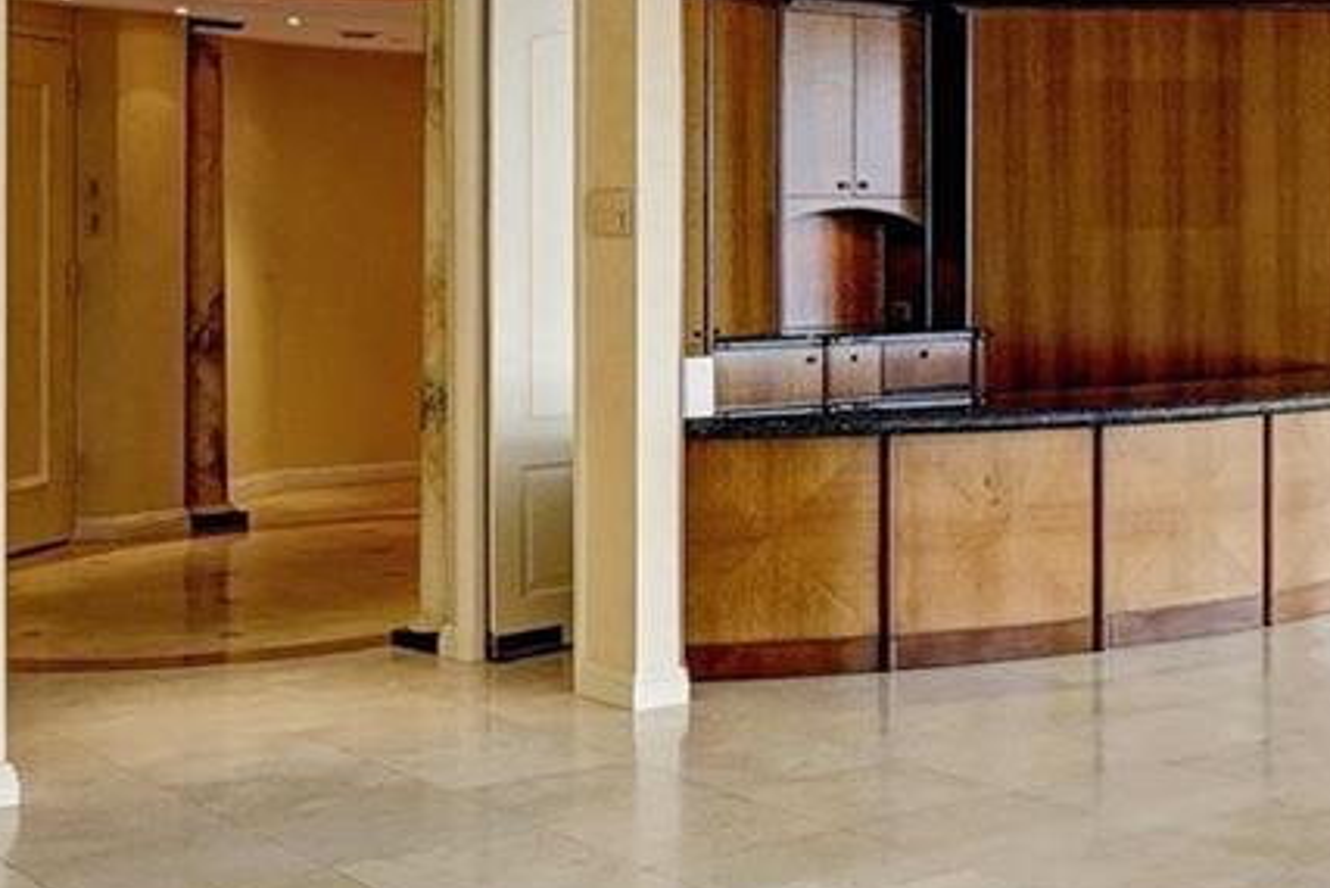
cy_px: 302
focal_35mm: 60
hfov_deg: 31.3
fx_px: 2217
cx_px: 1280
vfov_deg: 22.6
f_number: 13
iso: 640
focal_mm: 16
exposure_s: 1/15
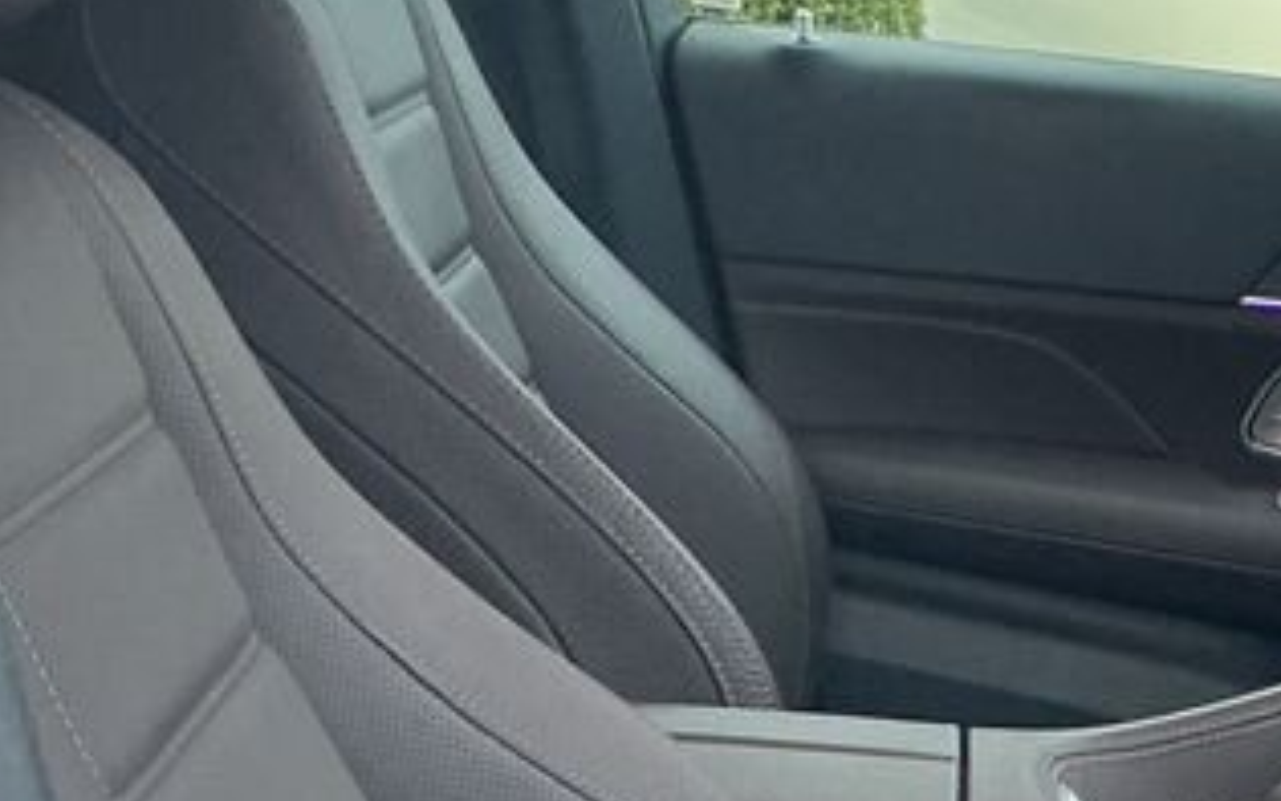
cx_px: 1558
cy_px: 951
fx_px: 3492
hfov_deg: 19.5
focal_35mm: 100
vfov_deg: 12.8
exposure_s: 1/60
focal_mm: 3
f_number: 1.8
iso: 100
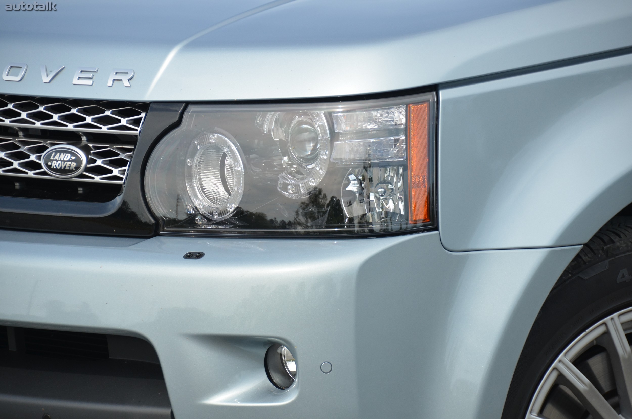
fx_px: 4468
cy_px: 210
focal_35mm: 255
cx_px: 316
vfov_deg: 5.4
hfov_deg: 8.1
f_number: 5.6
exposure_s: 1/1000
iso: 400
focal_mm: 170
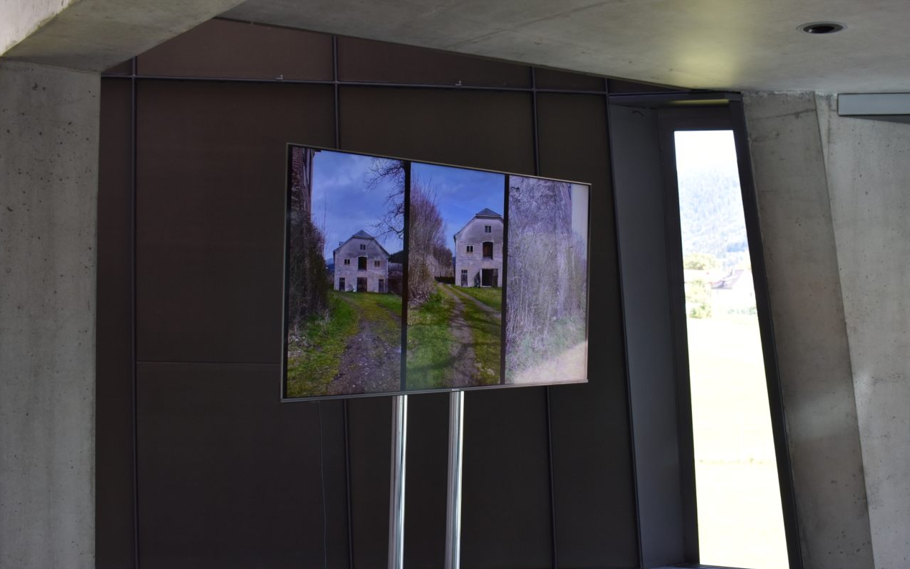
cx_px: 457
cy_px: 305
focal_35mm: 37
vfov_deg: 34.4
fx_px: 918
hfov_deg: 52.8
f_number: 5
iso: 400
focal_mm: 24
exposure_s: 1/100
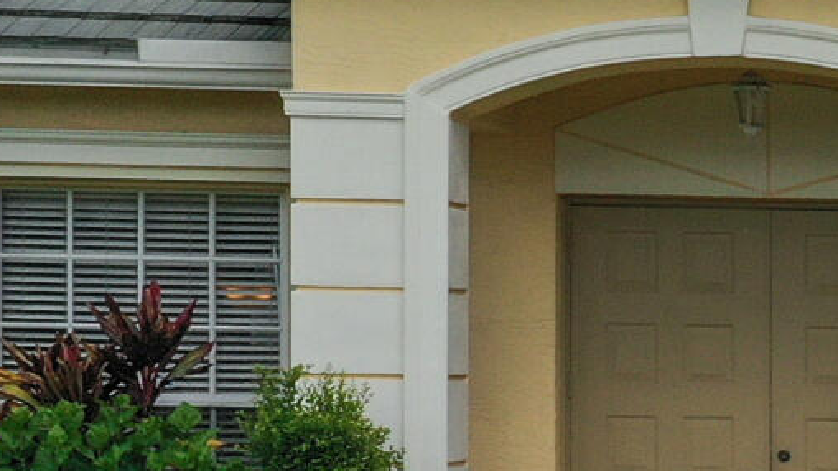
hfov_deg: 11.0
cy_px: 450
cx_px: 1813
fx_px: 3843
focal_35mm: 173
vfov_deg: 7.0
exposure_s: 1/500
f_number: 6.3
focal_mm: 10.26
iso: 100
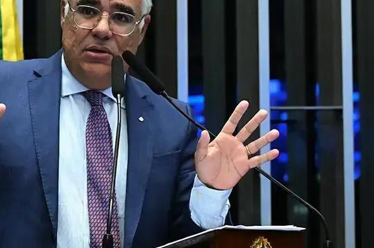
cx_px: 131
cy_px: 101
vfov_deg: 7.6
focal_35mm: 180
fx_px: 1866
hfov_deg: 11.4
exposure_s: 1/160
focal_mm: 81
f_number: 5
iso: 8000
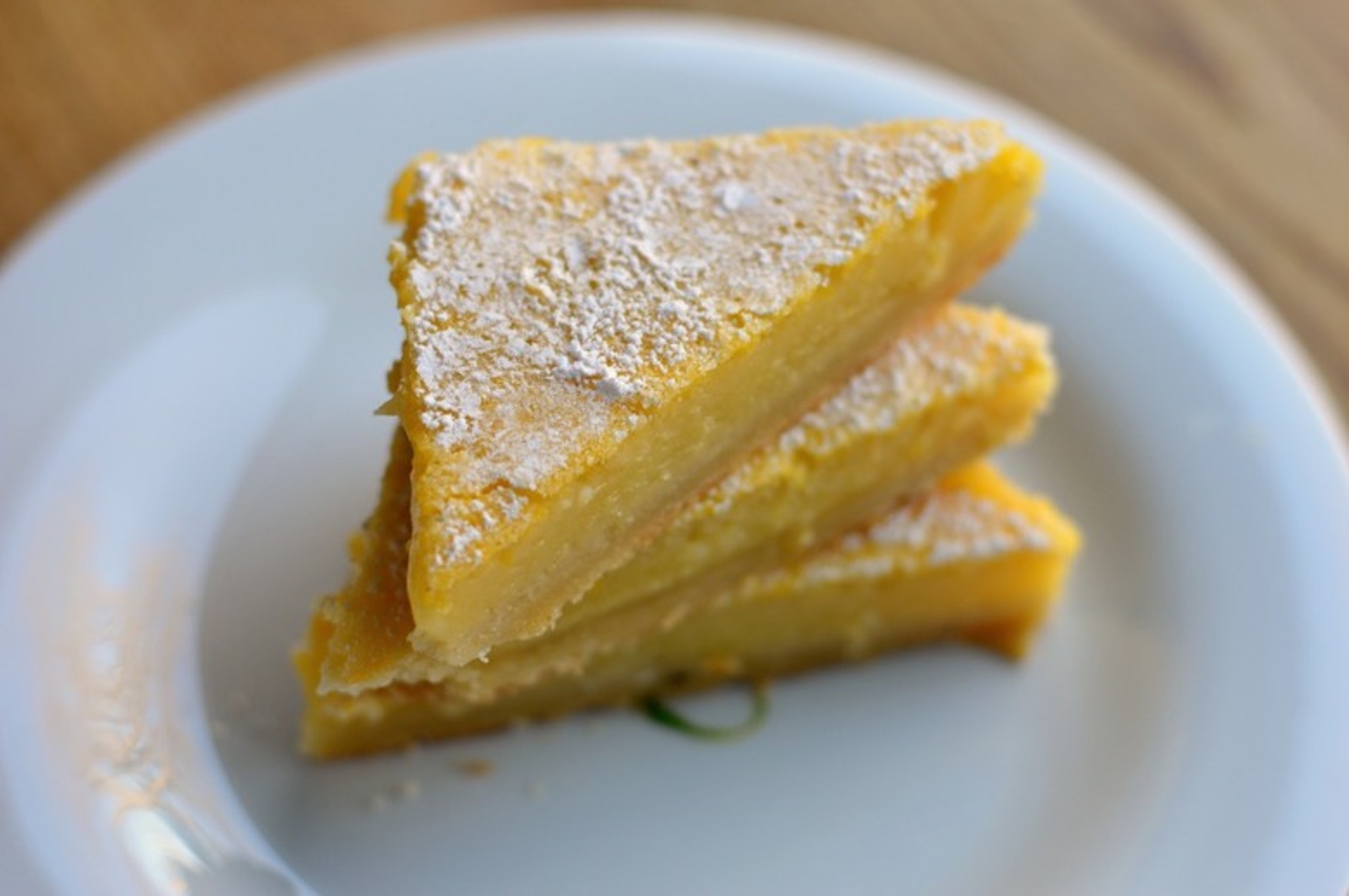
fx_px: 2807
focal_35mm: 75
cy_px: 448
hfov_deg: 27.0
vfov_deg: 18.1
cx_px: 674
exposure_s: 1/80
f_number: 2.8
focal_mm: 50
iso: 100
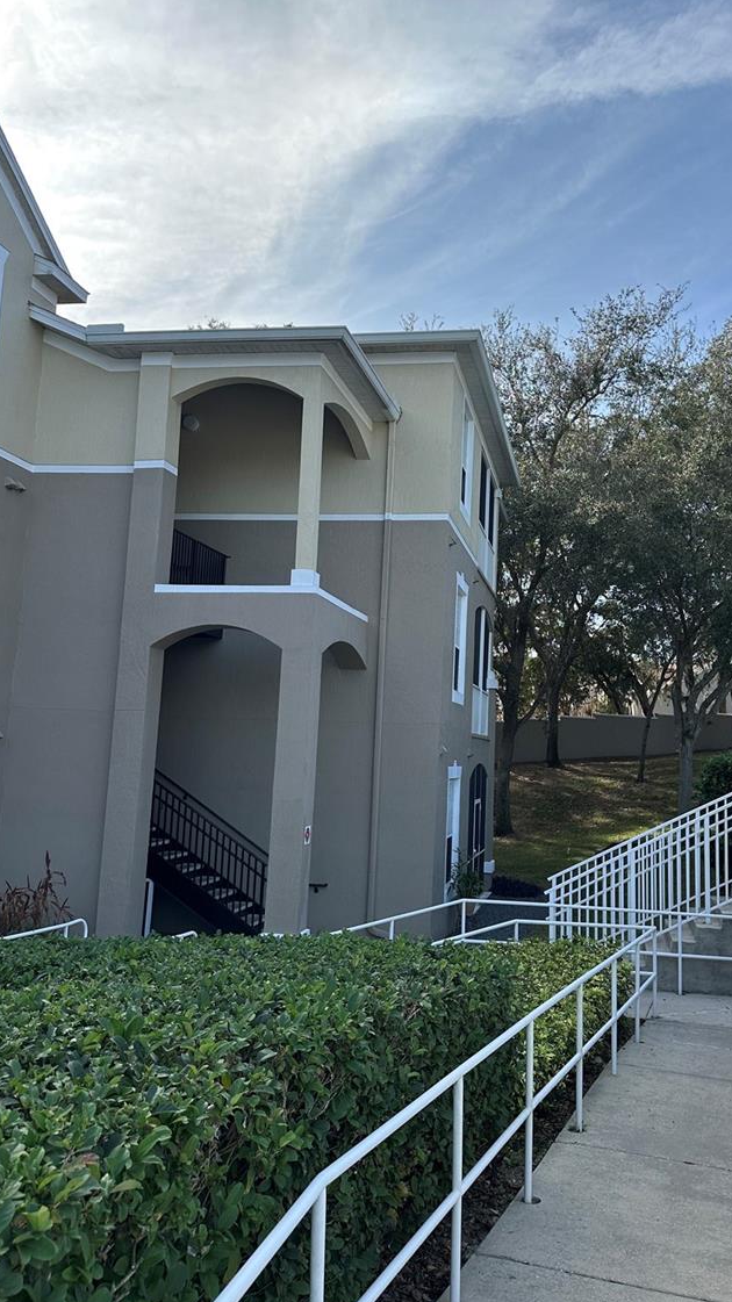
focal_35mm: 28
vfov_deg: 67.9
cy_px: 636
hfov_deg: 41.3
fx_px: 967
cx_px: 444
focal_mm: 6.86
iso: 80
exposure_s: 1/2660
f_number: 1.78
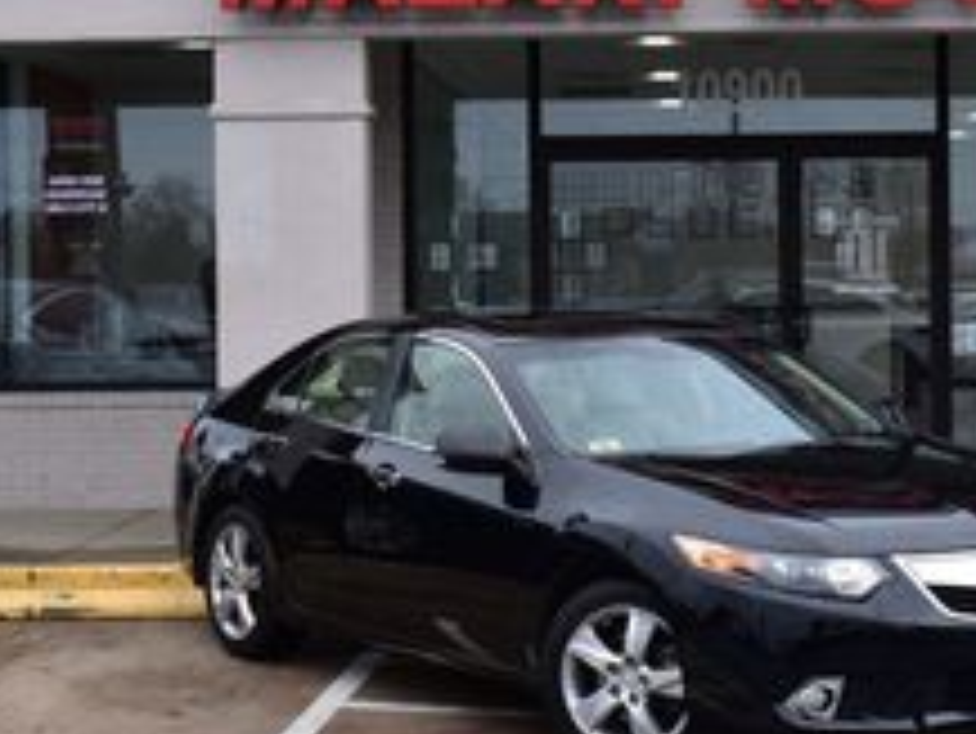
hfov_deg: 25.1
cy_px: 302
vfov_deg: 19.2
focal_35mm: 77
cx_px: 733
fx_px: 2169
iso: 400
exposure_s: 1/200
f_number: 10
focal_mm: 29
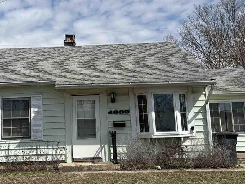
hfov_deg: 36.2
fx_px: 368
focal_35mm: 52
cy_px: 68
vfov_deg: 27.9
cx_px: 70
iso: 50
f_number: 1.6
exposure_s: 1/5952
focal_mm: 5.96
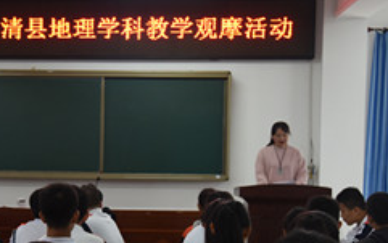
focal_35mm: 93
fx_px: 984
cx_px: 97
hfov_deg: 22.1
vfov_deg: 14.0
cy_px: 189
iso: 2000
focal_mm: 44
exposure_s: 1/200
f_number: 4
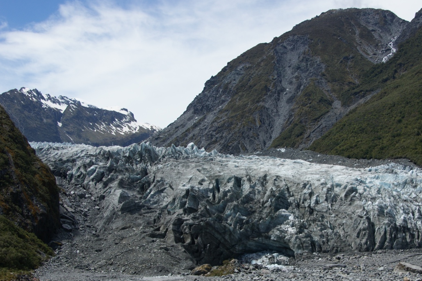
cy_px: 202
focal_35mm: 56
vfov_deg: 24.0
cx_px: 265
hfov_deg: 35.5
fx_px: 656
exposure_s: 1/1250
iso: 100
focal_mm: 24
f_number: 5
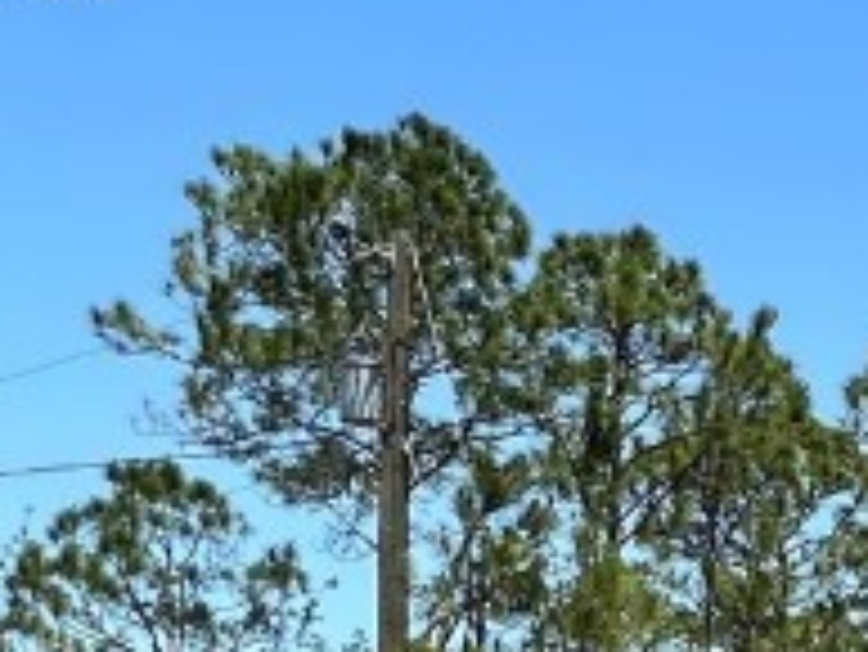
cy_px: 877
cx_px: 1367
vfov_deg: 19.5
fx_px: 1731
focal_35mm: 69
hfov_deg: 22.2
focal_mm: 1.57
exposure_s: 1/951
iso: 32
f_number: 1.8
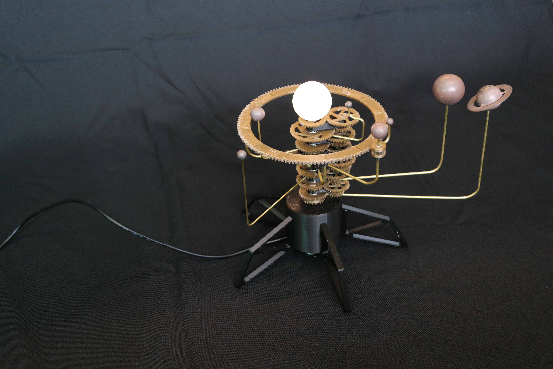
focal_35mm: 46
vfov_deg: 29.2
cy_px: 184
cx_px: 276
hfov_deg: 42.7
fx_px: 707
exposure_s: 1/50
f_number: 4.5
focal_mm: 30
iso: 800
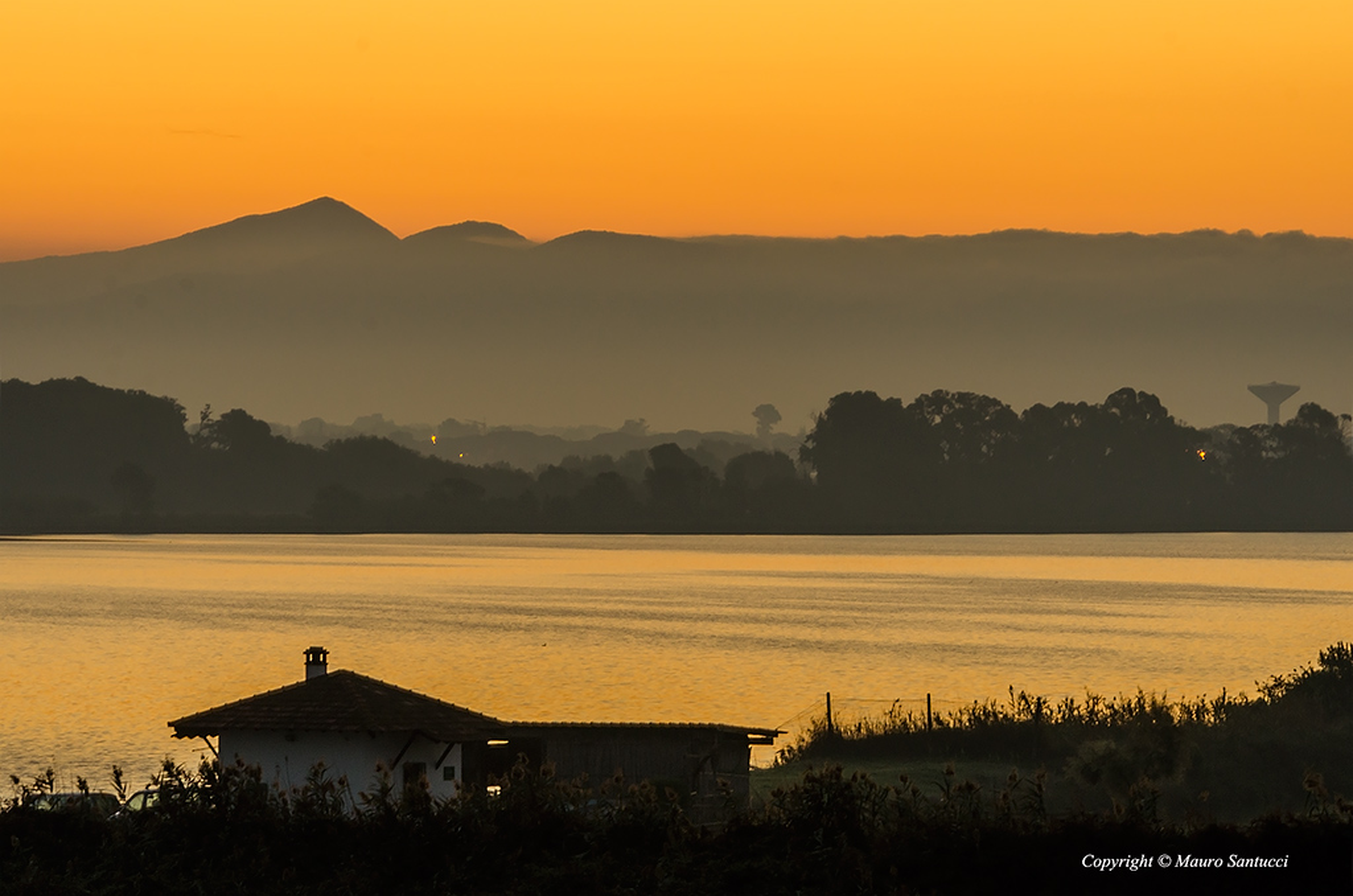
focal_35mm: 225
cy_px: 448
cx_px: 676
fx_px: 8438
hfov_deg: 9.2
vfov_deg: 6.1
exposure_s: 1/1.67
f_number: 13
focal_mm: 150
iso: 500
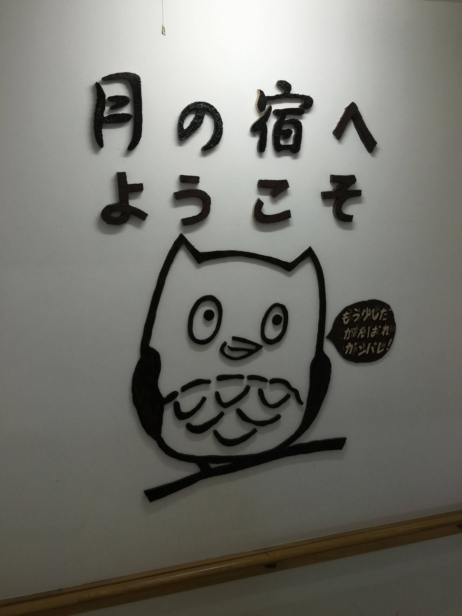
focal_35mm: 29
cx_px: 231
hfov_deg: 48.2
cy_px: 308
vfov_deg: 61.7
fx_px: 516
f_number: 2.2
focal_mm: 4.15
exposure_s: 1/33
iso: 50
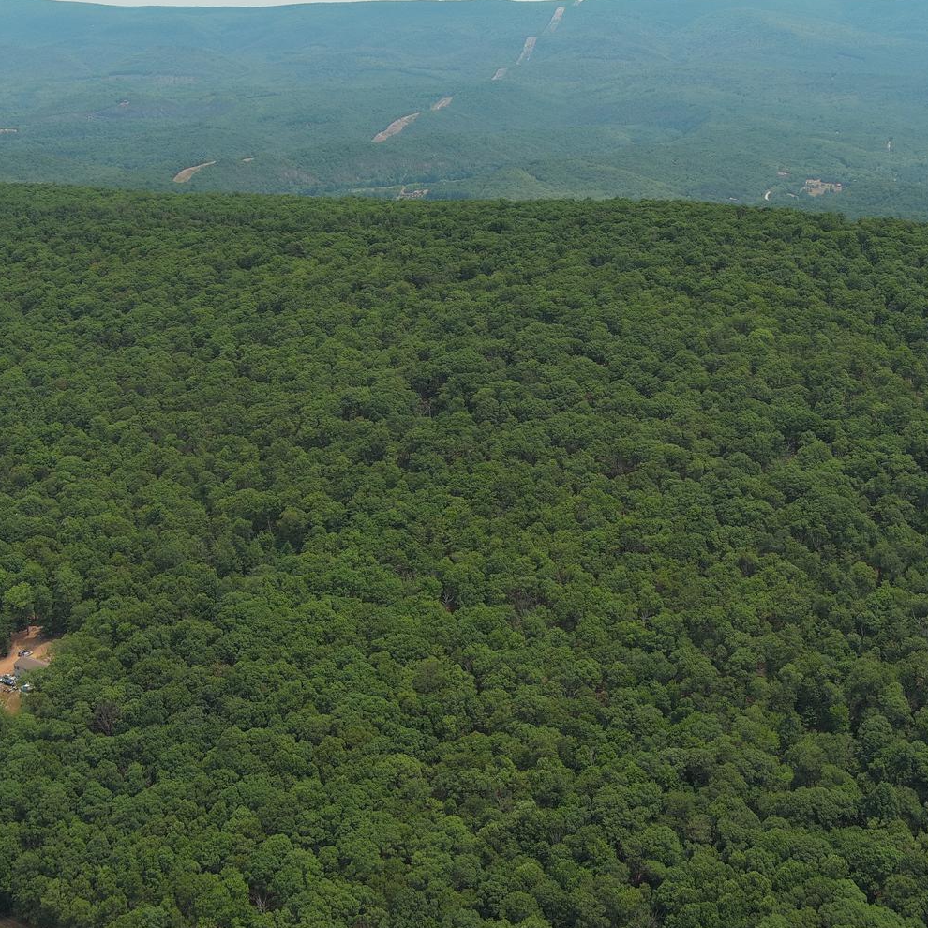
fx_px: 1547
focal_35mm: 51
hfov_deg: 33.2
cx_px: 581
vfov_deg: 33.3
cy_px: 357
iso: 100
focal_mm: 10.57
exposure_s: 1/1318
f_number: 2.8
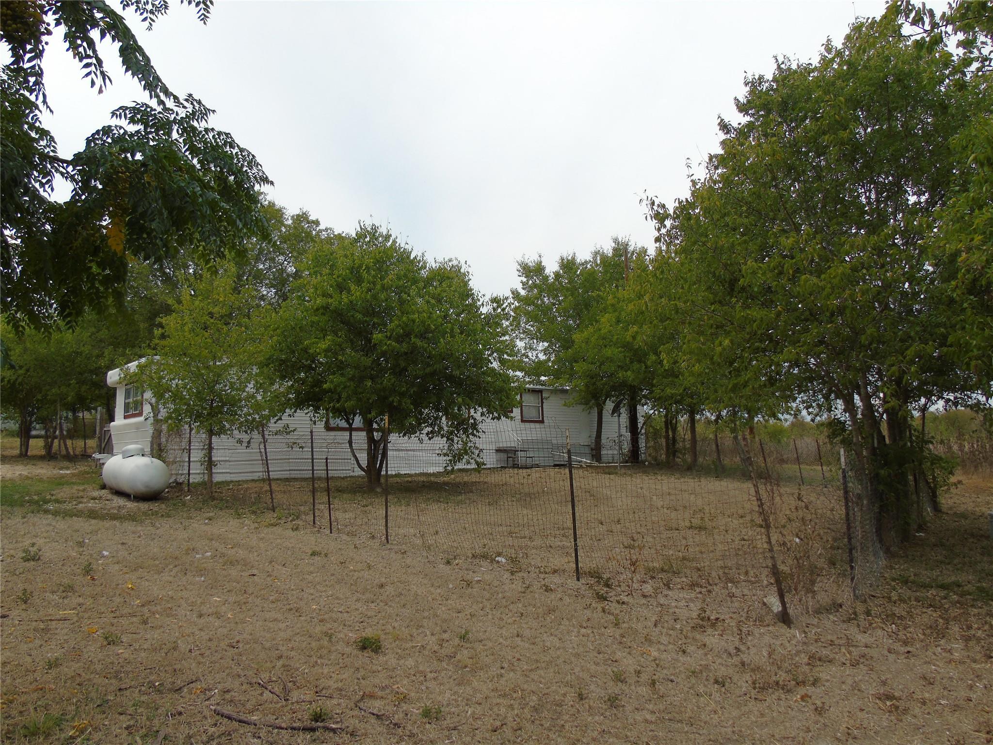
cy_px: 372
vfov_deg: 54.9
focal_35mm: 25
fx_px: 717
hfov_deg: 69.4
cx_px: 496
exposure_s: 1/800
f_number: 3.4
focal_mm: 4.4
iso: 80
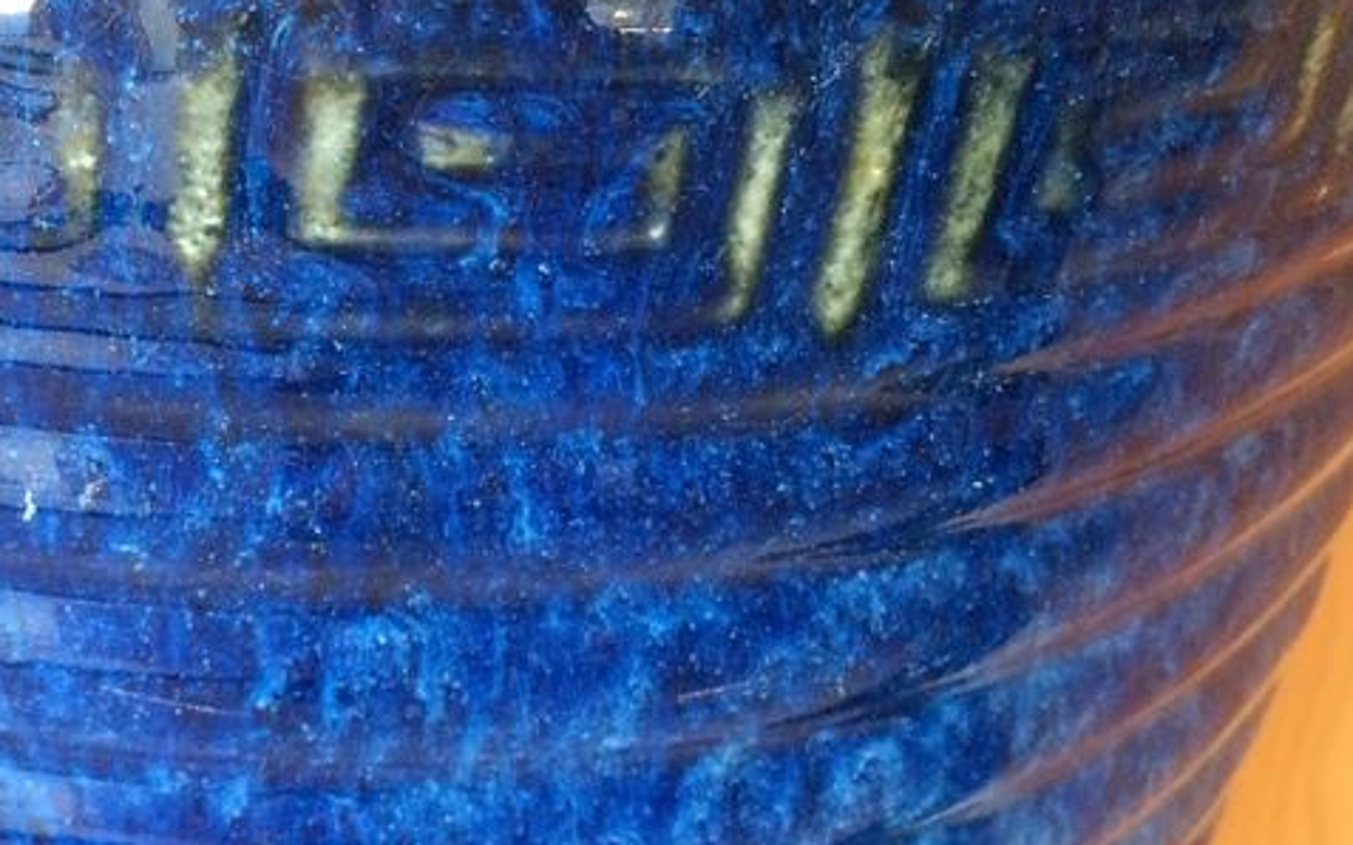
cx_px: 295
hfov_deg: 33.2
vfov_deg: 21.4
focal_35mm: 60
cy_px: 197
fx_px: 2212
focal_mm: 4.12
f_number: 2.2
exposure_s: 1/30
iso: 160
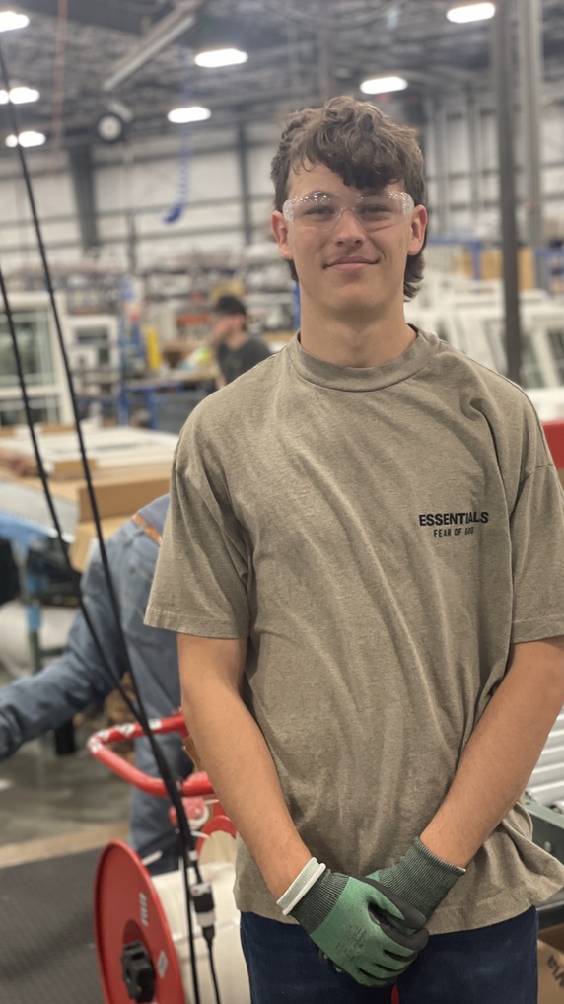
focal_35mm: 57
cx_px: 363
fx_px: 1517
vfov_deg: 36.6
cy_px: 502
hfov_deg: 21.0
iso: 160
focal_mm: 6
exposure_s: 1/40
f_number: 2
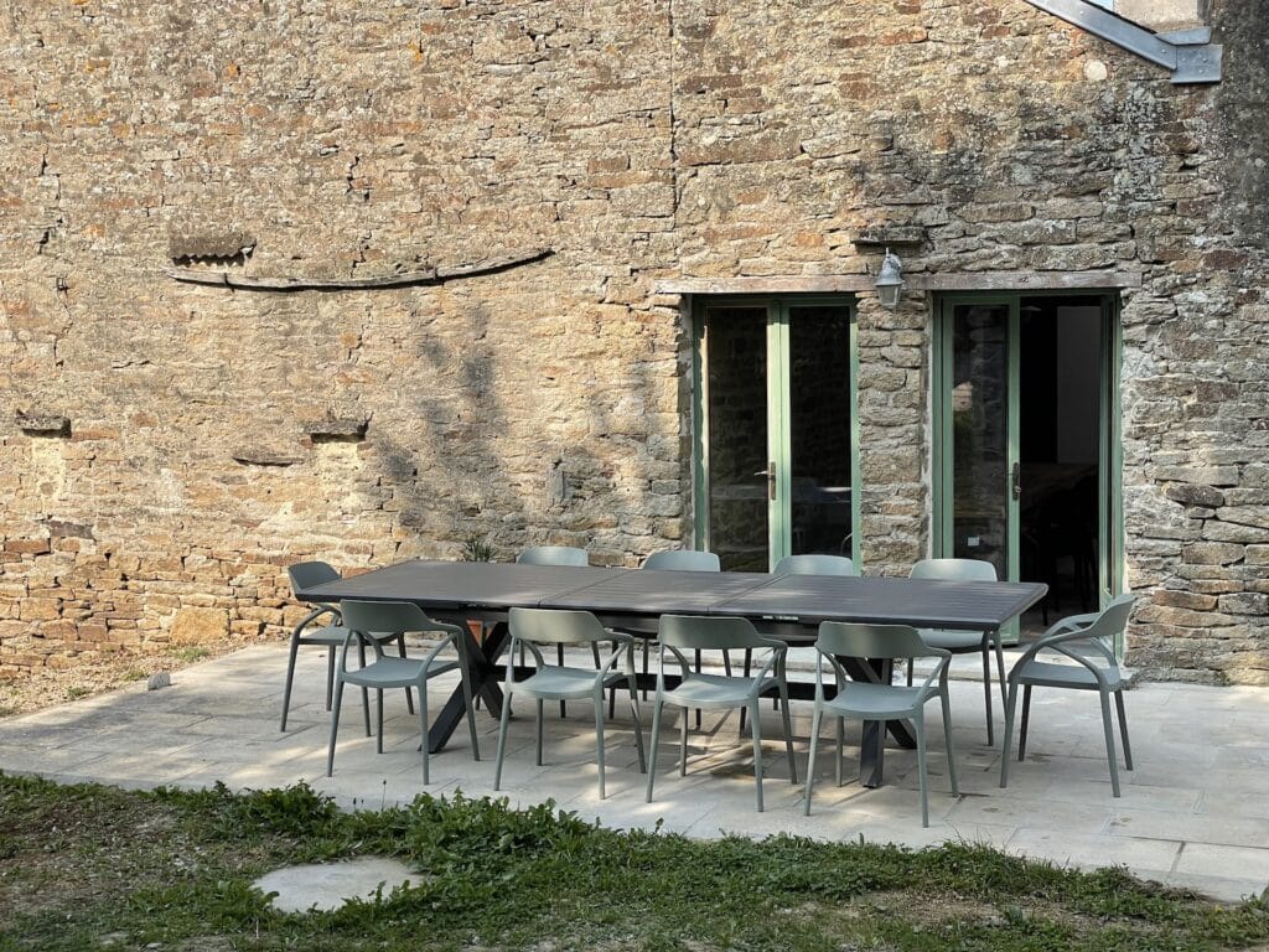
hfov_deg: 36.8
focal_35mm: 52
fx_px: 1906
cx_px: 634
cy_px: 476
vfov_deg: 28.0
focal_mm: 6
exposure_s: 1/959
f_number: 2
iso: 25
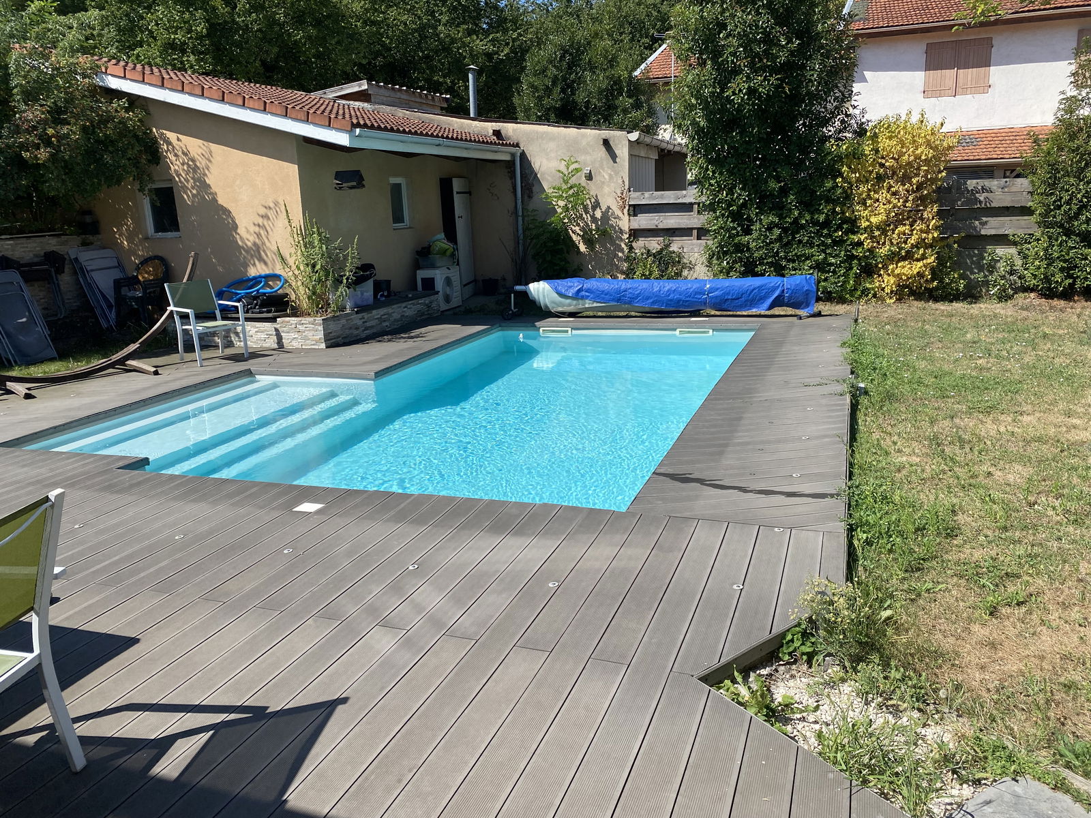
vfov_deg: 53.1
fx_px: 819
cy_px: 409
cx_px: 546
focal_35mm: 26
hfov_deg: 67.3
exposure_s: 1/2967
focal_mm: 4.25
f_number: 1.8
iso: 32
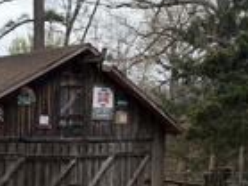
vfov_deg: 19.1
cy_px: 182
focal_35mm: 75
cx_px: 4
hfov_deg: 24.9
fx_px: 537
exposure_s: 1/2012
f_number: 1.6
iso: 64
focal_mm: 5.96
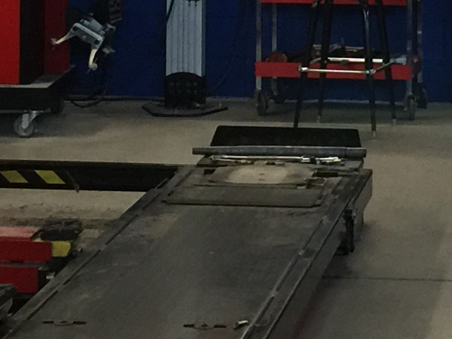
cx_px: 505
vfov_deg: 9.2
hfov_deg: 12.3
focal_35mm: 158
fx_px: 2063
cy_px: -121
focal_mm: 4.15
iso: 100
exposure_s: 1/15
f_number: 2.2
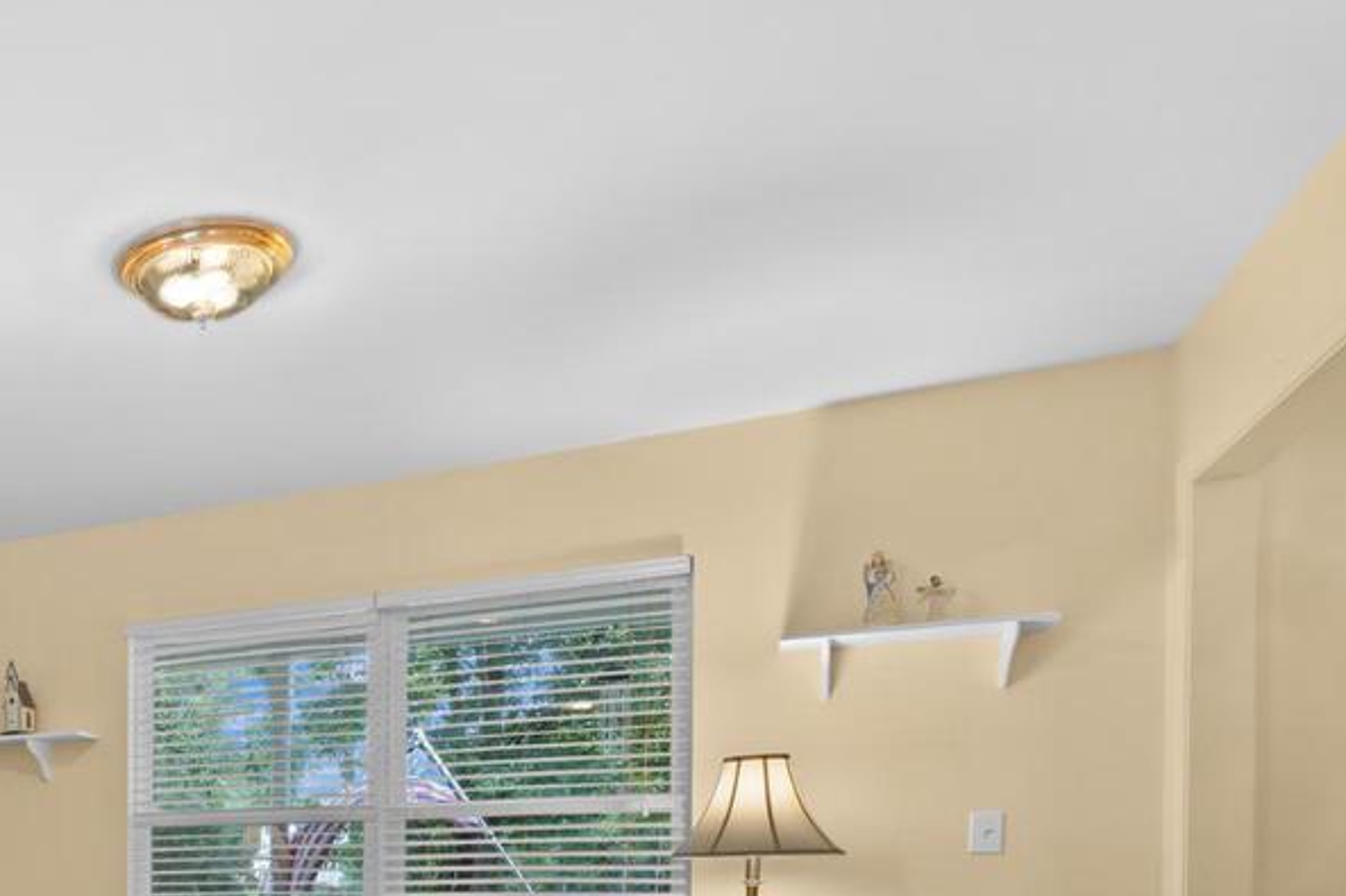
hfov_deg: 43.5
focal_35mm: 34
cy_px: 916
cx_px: -127
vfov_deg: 34.9
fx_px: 1271
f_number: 9
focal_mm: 14
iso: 250
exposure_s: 1.3
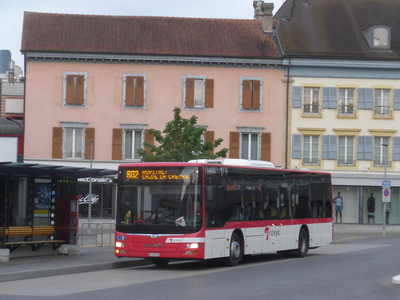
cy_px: 150
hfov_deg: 17.9
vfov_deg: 13.5
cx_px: 200
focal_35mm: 110
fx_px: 1271
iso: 500
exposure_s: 1/320
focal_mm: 21.6
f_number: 4.9
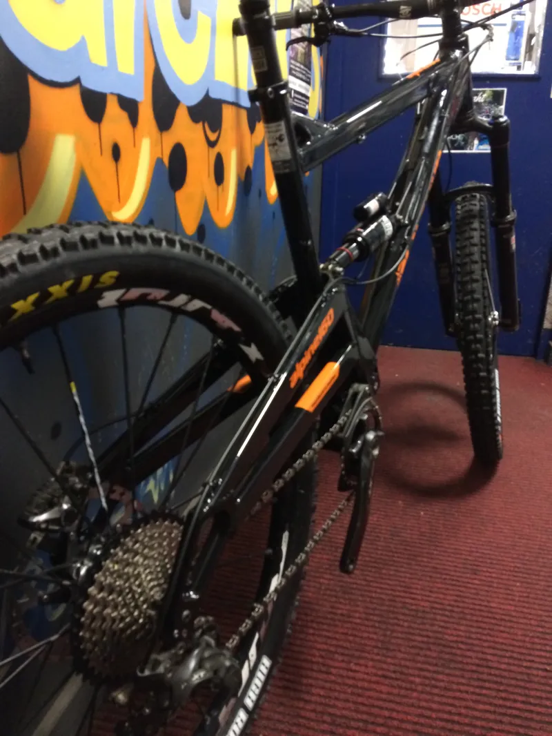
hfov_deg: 48.2
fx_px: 616
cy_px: 368
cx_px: 276
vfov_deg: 61.6
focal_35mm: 29
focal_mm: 4.15
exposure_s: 1/17
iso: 320
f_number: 2.2
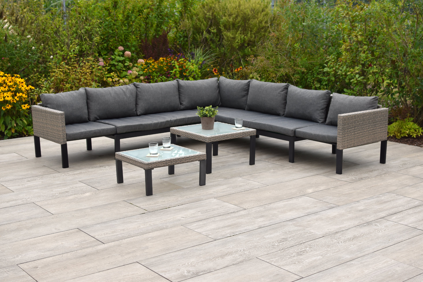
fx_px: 617
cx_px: 212
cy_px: 141
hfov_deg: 37.9
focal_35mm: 52
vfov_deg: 25.8
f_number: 2.8
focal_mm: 35
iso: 125
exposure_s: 1/1000
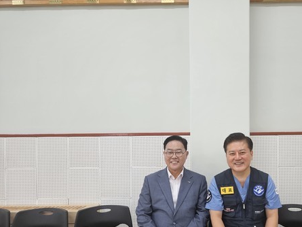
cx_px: 202
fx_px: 271
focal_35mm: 31
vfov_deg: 44.8
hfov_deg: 57.1
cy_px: 152
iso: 160
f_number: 1.8
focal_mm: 5.4
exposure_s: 1/120
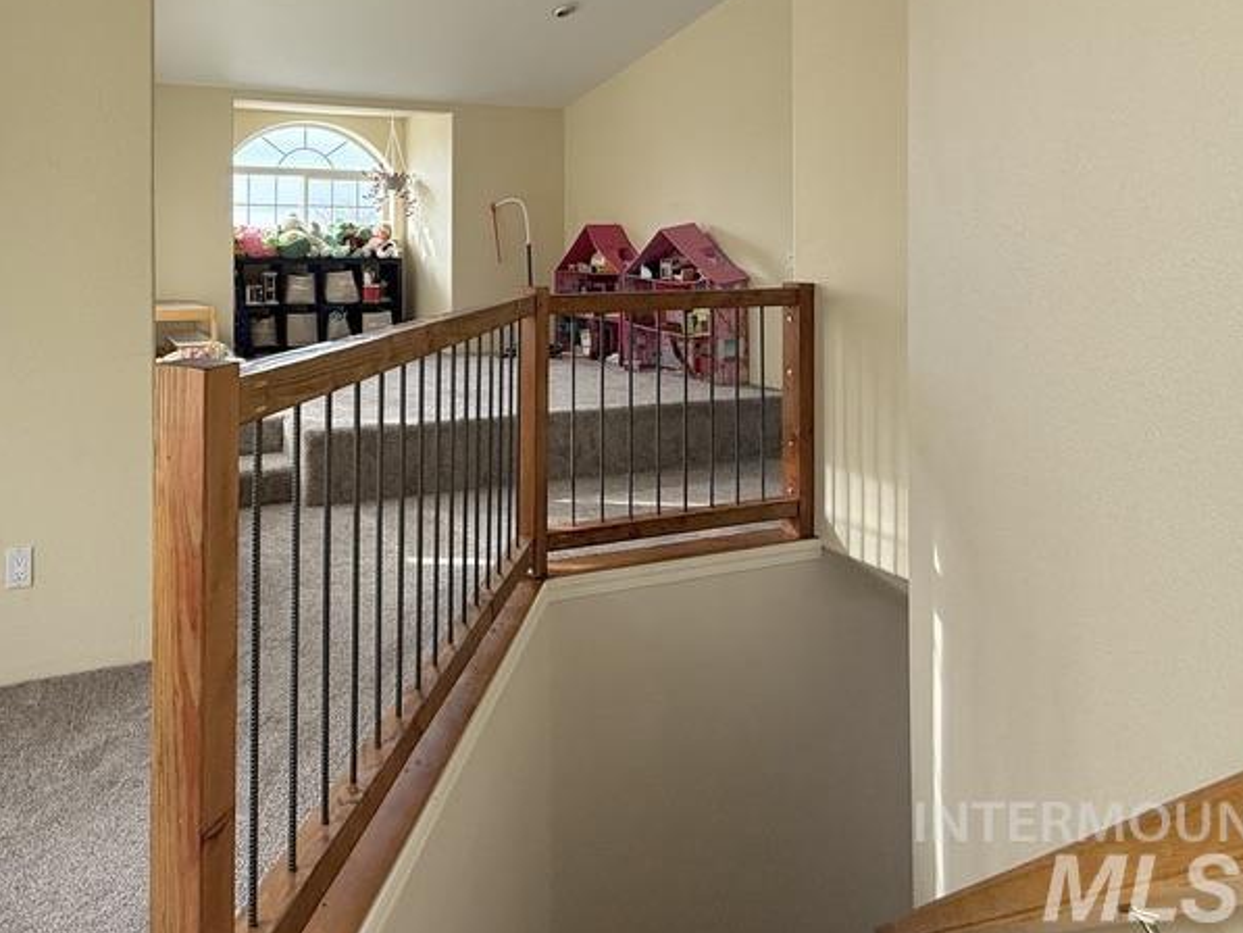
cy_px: 239
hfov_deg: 67.6
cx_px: 329
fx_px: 862
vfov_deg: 54.3
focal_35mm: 24
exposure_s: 1/99
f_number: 2.2
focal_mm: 2.22
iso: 100
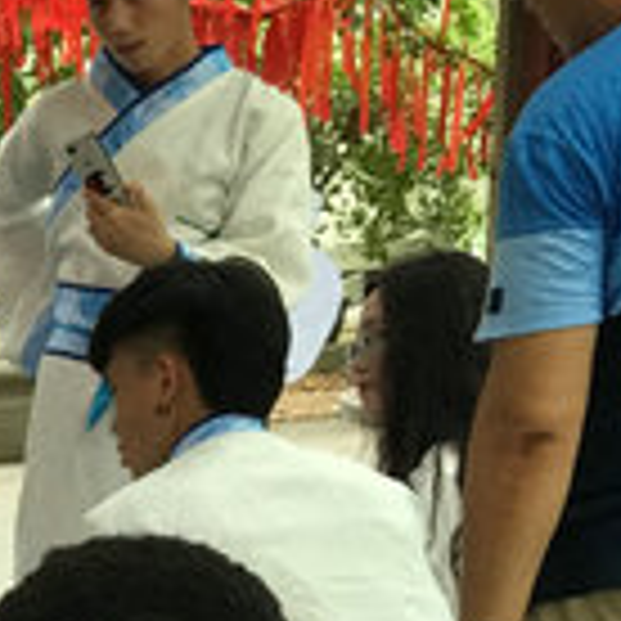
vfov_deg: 12.4
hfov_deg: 12.1
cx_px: -576
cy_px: 1073
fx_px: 2639
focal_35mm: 130
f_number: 2.2
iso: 50
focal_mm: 4.15
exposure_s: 1/33
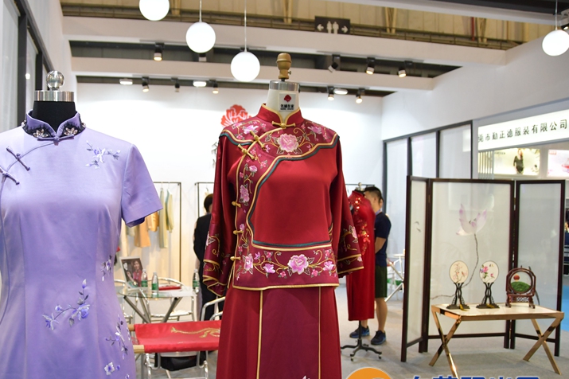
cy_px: 226
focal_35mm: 34
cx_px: 228
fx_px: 537
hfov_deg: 55.4
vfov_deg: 38.7
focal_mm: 18
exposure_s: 1/160
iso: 1100
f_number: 3.5
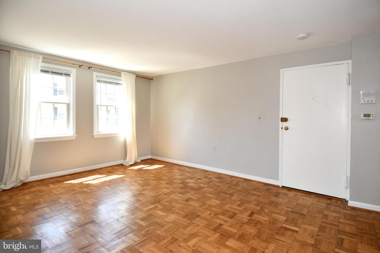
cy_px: 126
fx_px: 190
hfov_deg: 90.0
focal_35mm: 18
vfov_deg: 67.4
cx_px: 190
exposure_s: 1/80
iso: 200
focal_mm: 12
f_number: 4.5
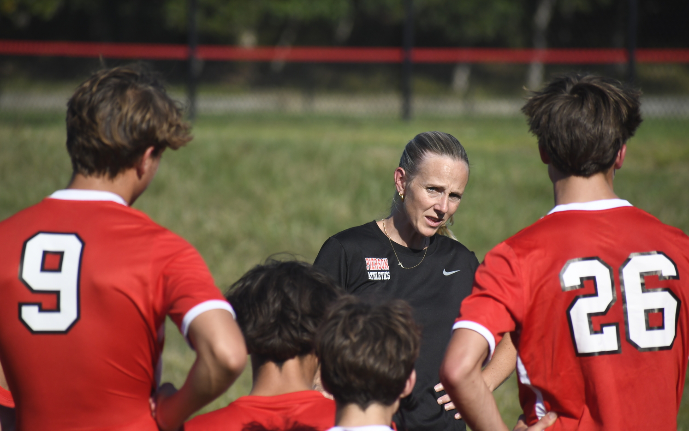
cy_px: 223
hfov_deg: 5.3
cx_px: 345
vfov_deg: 3.3
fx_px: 7493
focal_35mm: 399
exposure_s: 1/2500
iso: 640
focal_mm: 260
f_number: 7.1
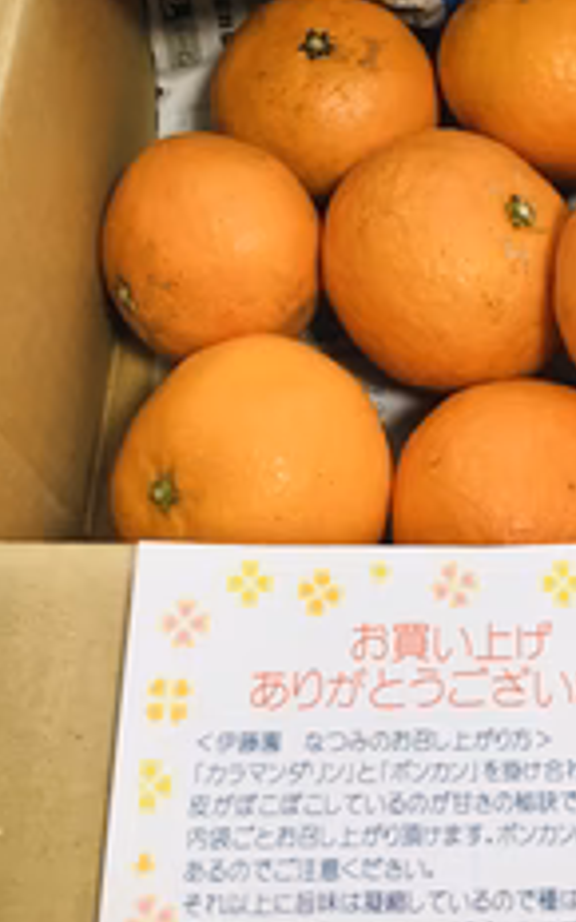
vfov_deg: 37.2
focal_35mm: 53
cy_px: 227
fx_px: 1331
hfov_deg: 24.0
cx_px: 481
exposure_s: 1/30
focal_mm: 4.15
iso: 80
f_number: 2.2
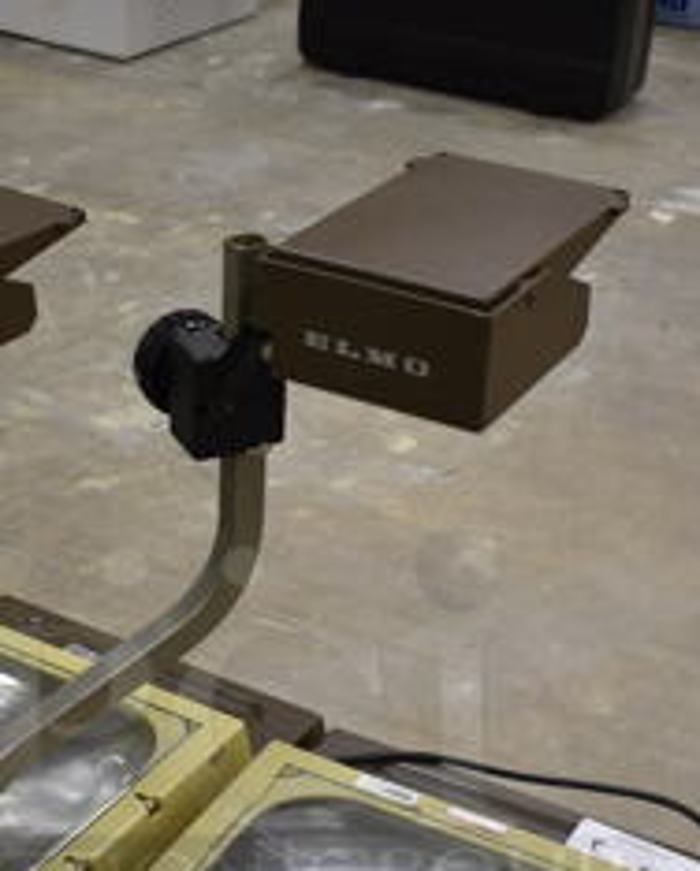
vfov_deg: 28.0
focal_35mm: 66
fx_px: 1705
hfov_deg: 23.1
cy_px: 718
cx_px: 242
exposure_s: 1/30
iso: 220
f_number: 3.5
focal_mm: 18
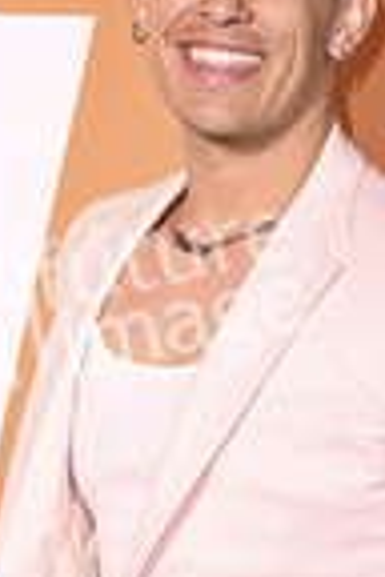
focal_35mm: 158
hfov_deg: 8.7
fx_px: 2534
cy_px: 509
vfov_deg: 12.9
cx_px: 217
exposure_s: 1/200
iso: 1600
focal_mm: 57
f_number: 7.1
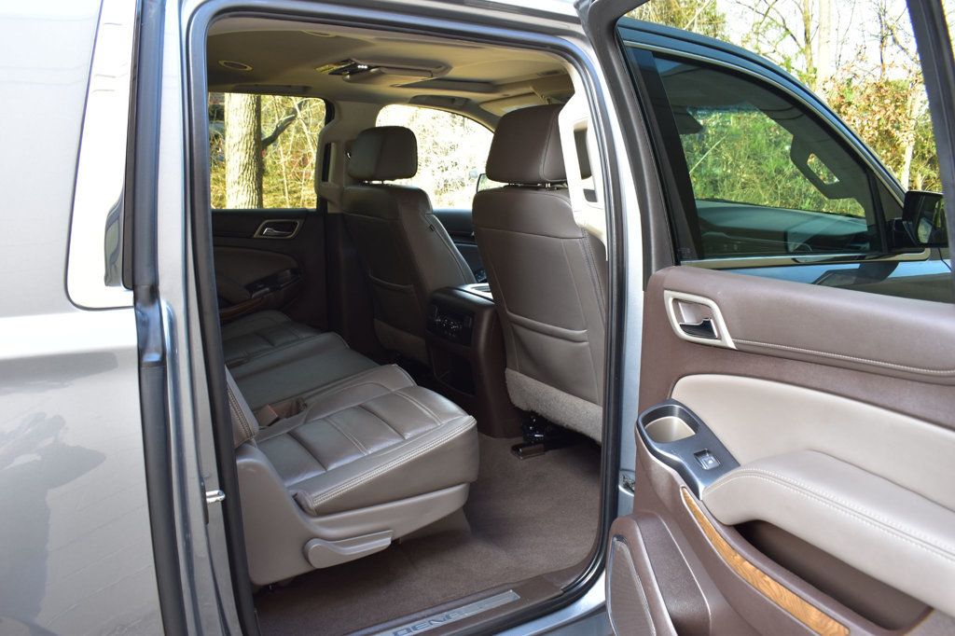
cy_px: 318
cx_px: 478
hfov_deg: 67.4
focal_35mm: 27
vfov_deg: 47.9
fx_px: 716
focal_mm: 18
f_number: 7.1
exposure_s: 1/25
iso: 400
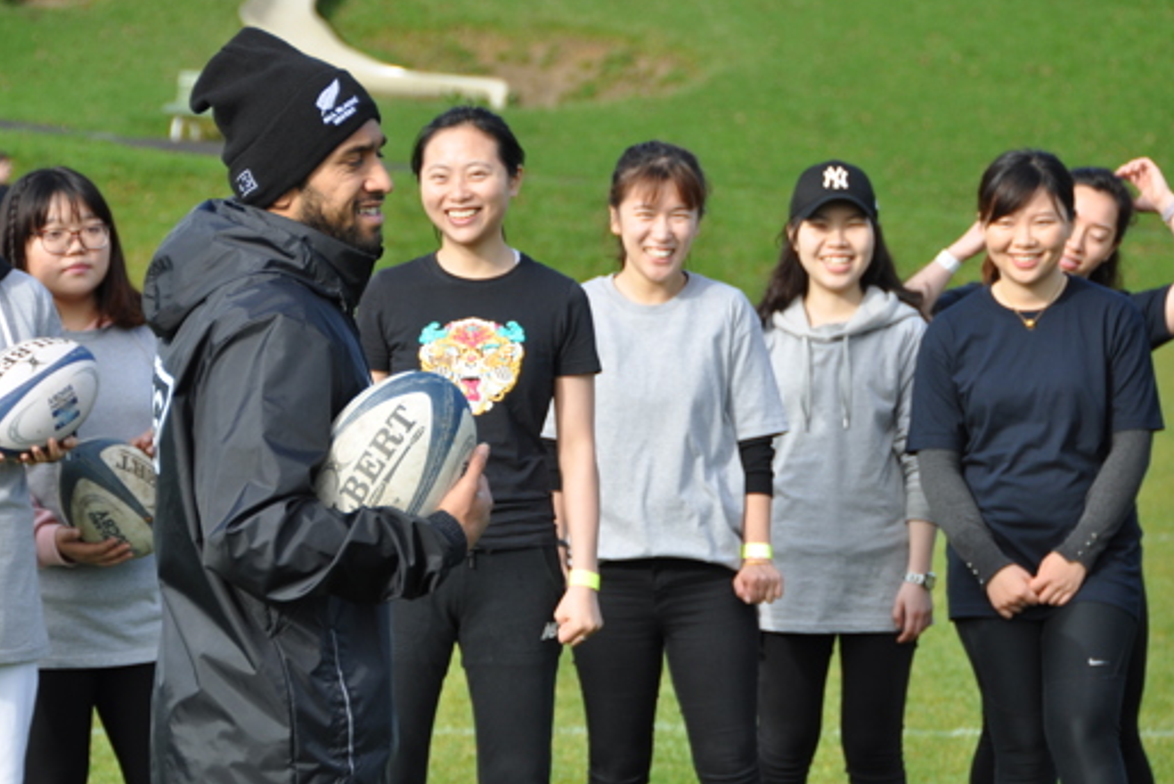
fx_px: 6776
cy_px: 465
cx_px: 604
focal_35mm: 208
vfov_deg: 6.6
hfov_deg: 9.9
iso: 320
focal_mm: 105
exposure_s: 1/500
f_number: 5.6
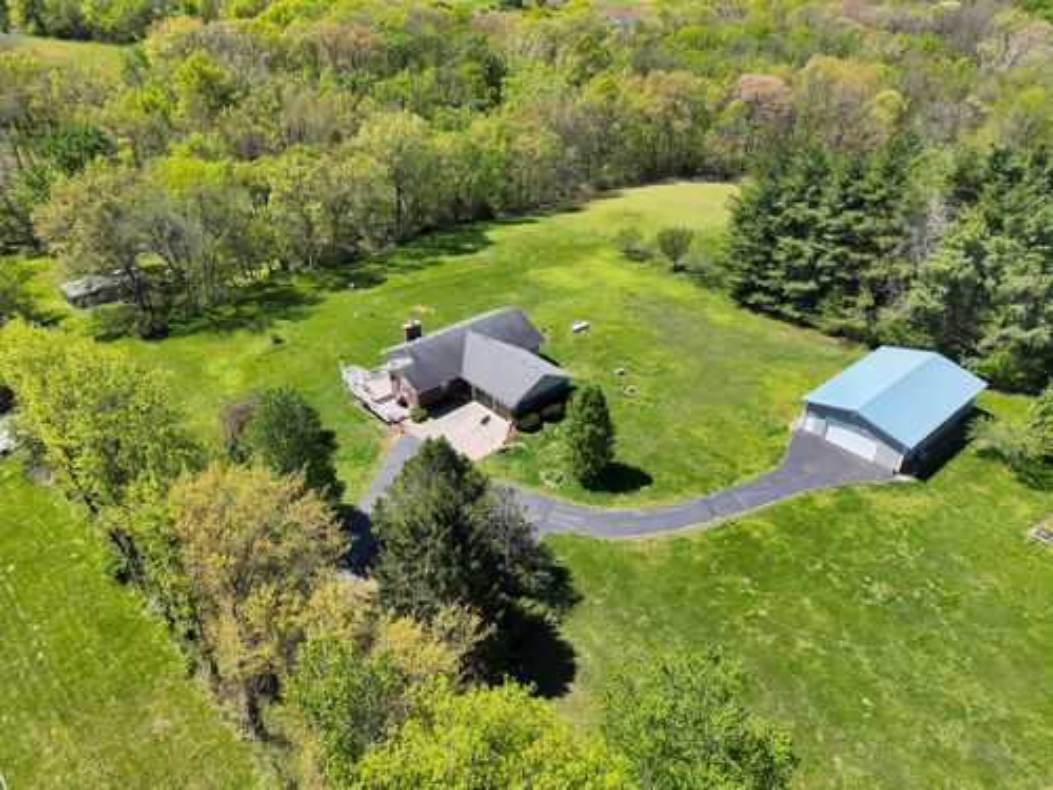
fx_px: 730
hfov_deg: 71.6
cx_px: 526
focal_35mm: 24
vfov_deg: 56.8
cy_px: 395
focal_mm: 6.72
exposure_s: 1/3200
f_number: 1.7
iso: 160
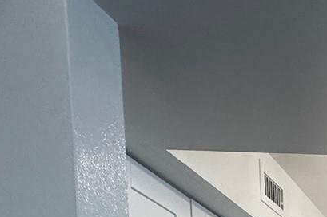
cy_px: 452
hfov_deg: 25.4
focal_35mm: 57
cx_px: 503
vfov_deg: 16.7
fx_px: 517
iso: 160
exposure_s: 1/120
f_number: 2.2
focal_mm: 2.22
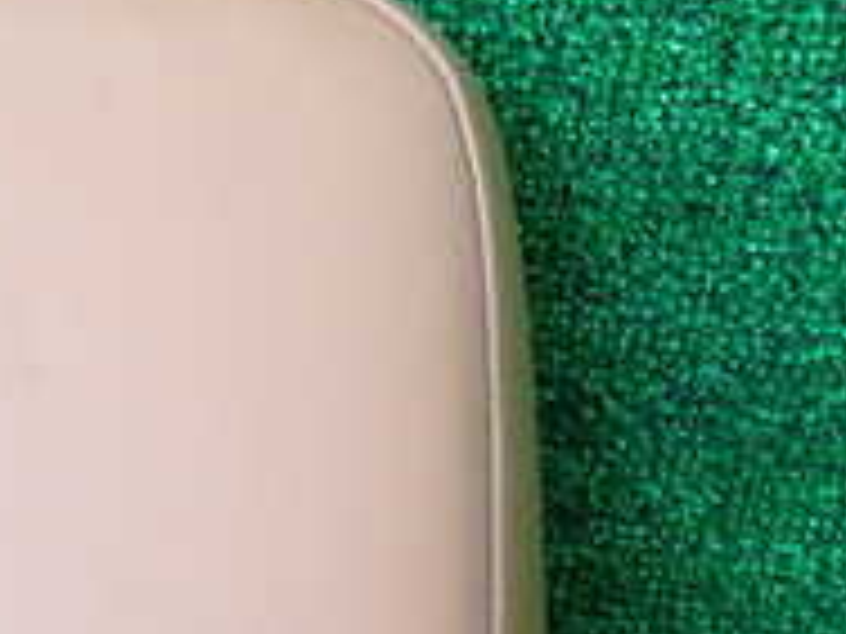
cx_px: -4
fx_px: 1955
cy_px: 764
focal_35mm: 80
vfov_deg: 17.6
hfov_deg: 23.4
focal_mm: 4.5
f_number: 2
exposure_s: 1/100
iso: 200
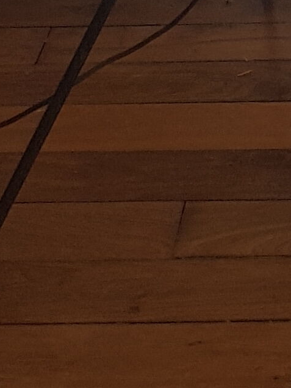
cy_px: -833
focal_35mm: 165
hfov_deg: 8.9
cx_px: 386
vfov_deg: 9.2
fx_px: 1848
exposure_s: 1/125
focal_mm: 4.2
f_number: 1.7
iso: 40
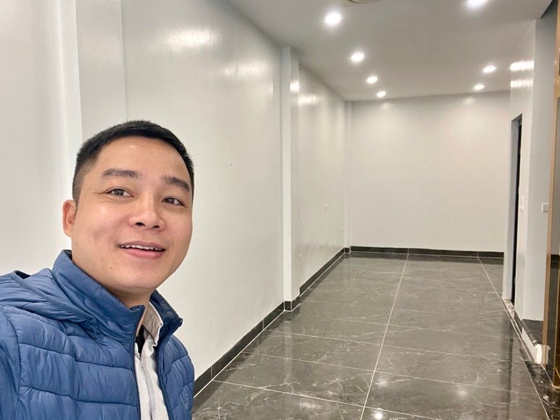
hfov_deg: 65.2
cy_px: 209
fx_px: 437
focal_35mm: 27
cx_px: 258
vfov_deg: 51.4
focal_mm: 2.71
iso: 125
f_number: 2.2
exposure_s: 1/60
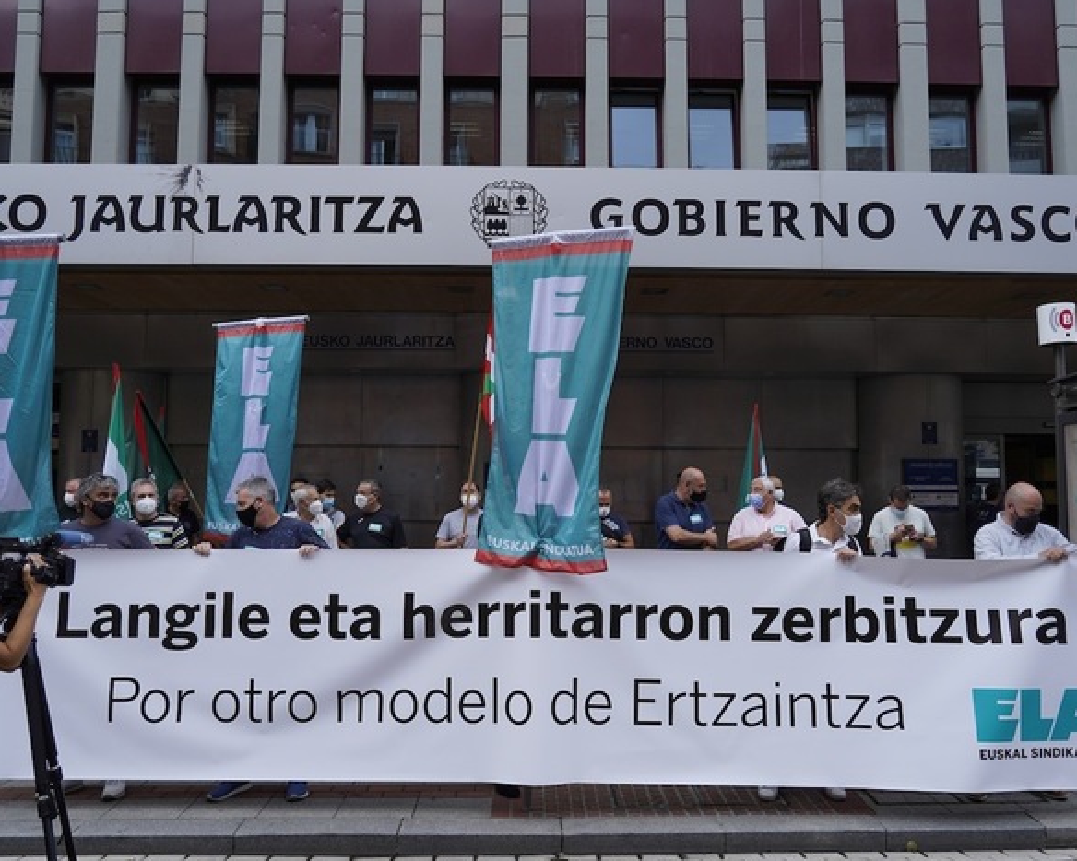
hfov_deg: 62.2
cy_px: 441
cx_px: 542
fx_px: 892
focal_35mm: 28
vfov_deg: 51.5
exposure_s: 1/320
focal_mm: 24
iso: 200
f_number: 4
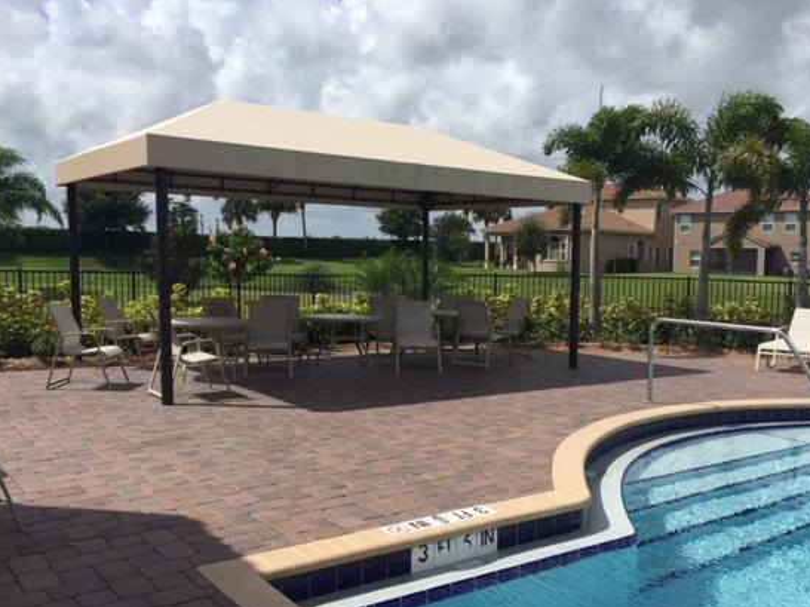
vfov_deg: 41.7
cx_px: 390
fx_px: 795
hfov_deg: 54.0
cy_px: 331
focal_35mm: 34
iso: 32
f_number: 2.2
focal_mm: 4.15
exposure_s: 1/3300
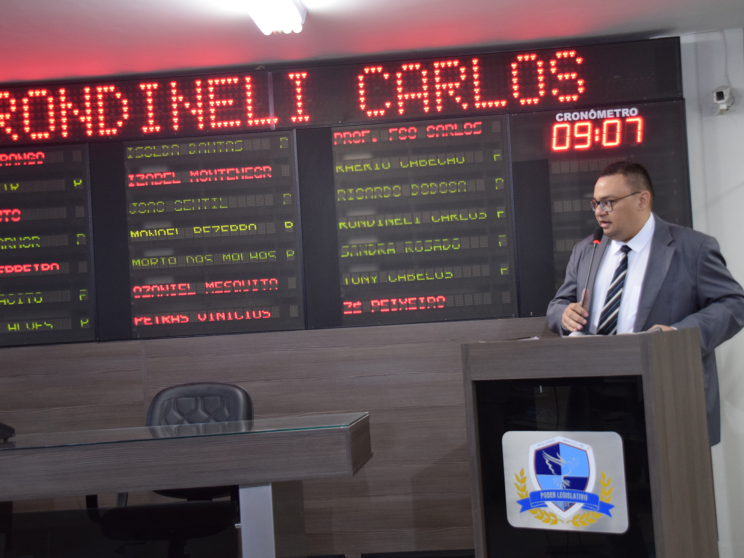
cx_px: 400
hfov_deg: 9.7
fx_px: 4375
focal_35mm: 204
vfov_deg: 7.3
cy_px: 279
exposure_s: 1/100
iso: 1600
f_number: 5.6
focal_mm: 125
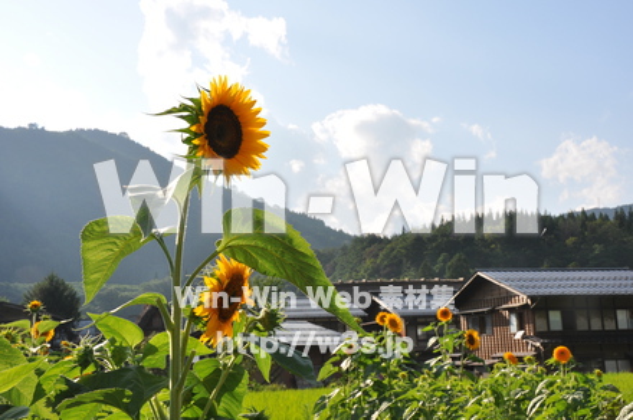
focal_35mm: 51
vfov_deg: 26.4
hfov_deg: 38.9
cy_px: 210
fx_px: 895
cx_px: 316
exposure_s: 1/200
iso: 200
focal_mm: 34
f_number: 14
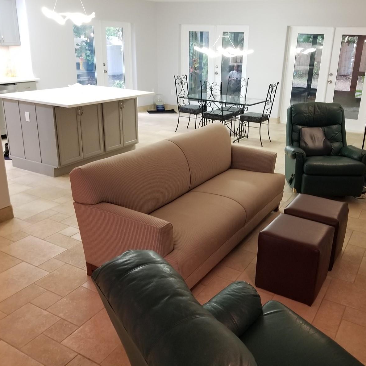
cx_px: 214
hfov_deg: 52.3
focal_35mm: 31
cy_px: 183
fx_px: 371
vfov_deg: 52.5
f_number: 1.7
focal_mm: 4.25
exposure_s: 1/20
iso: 250
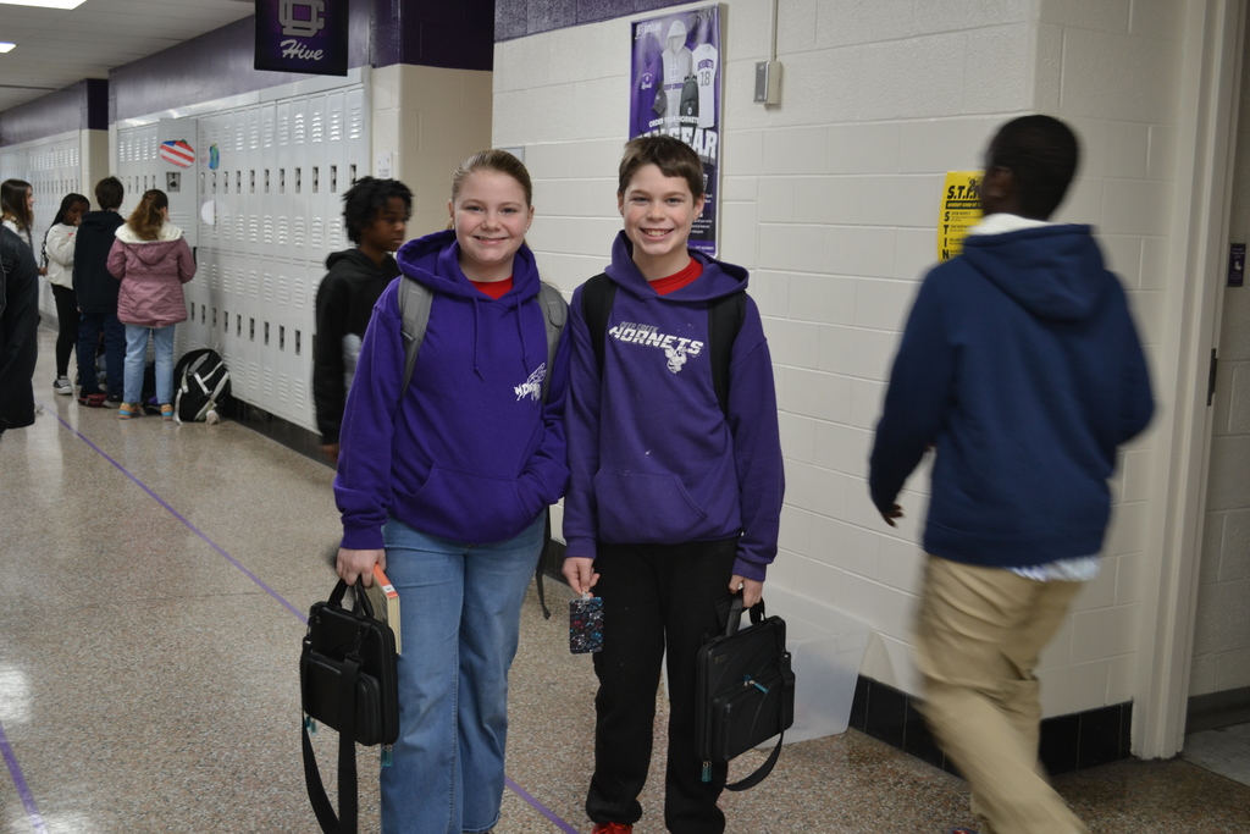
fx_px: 1458
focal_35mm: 42
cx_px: 625
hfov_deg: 46.4
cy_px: 417
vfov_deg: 31.9
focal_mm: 28
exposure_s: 1/30
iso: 400
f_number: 4.5
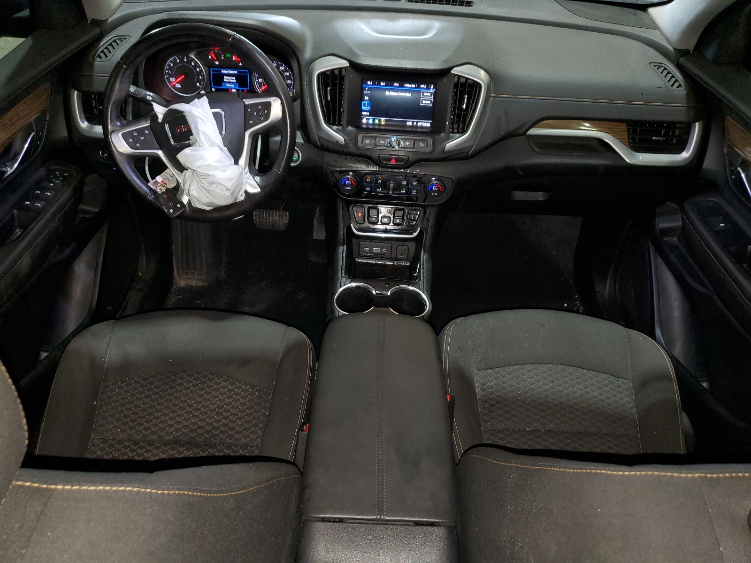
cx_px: 376
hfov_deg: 67.3
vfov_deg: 53.1
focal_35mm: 26
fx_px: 564
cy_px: 282
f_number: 1.5
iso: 134
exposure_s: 1/19
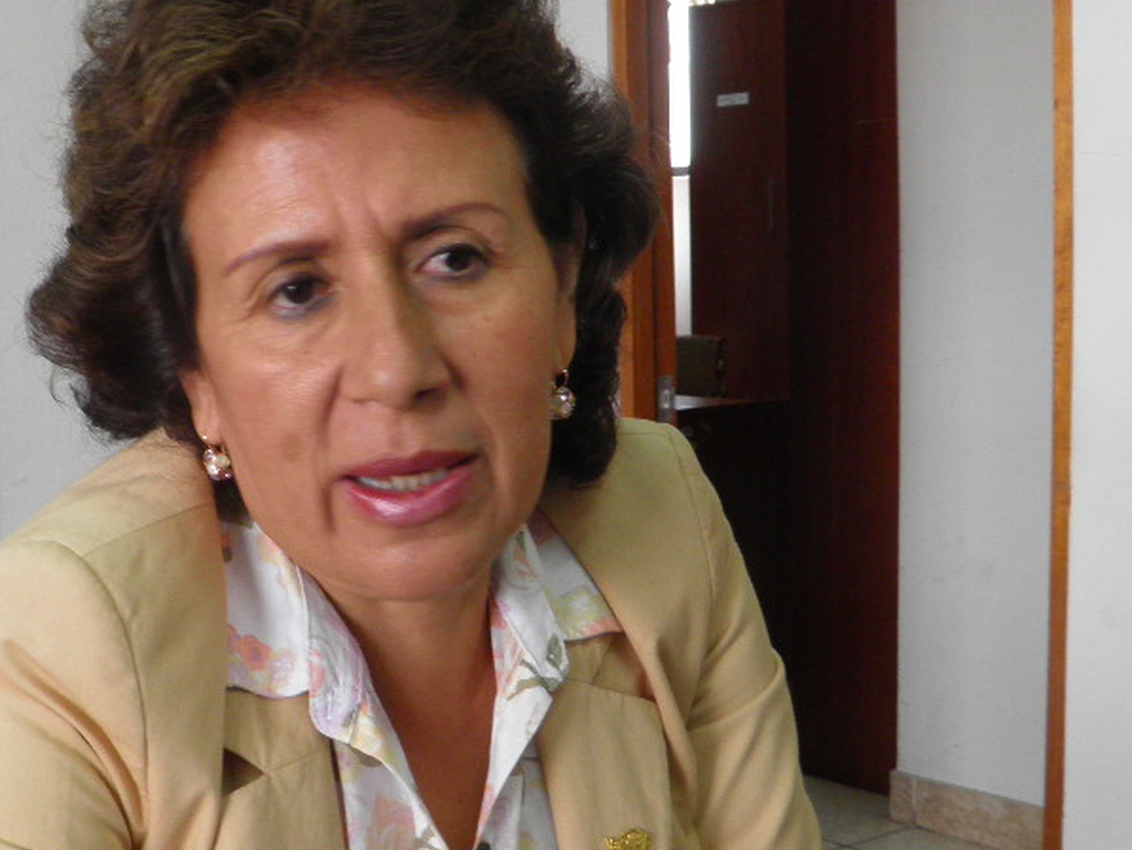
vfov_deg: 24.3
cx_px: 379
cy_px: 560
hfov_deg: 31.9
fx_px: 1962
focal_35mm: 60
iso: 100
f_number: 2.8
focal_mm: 4.9
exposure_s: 1/30
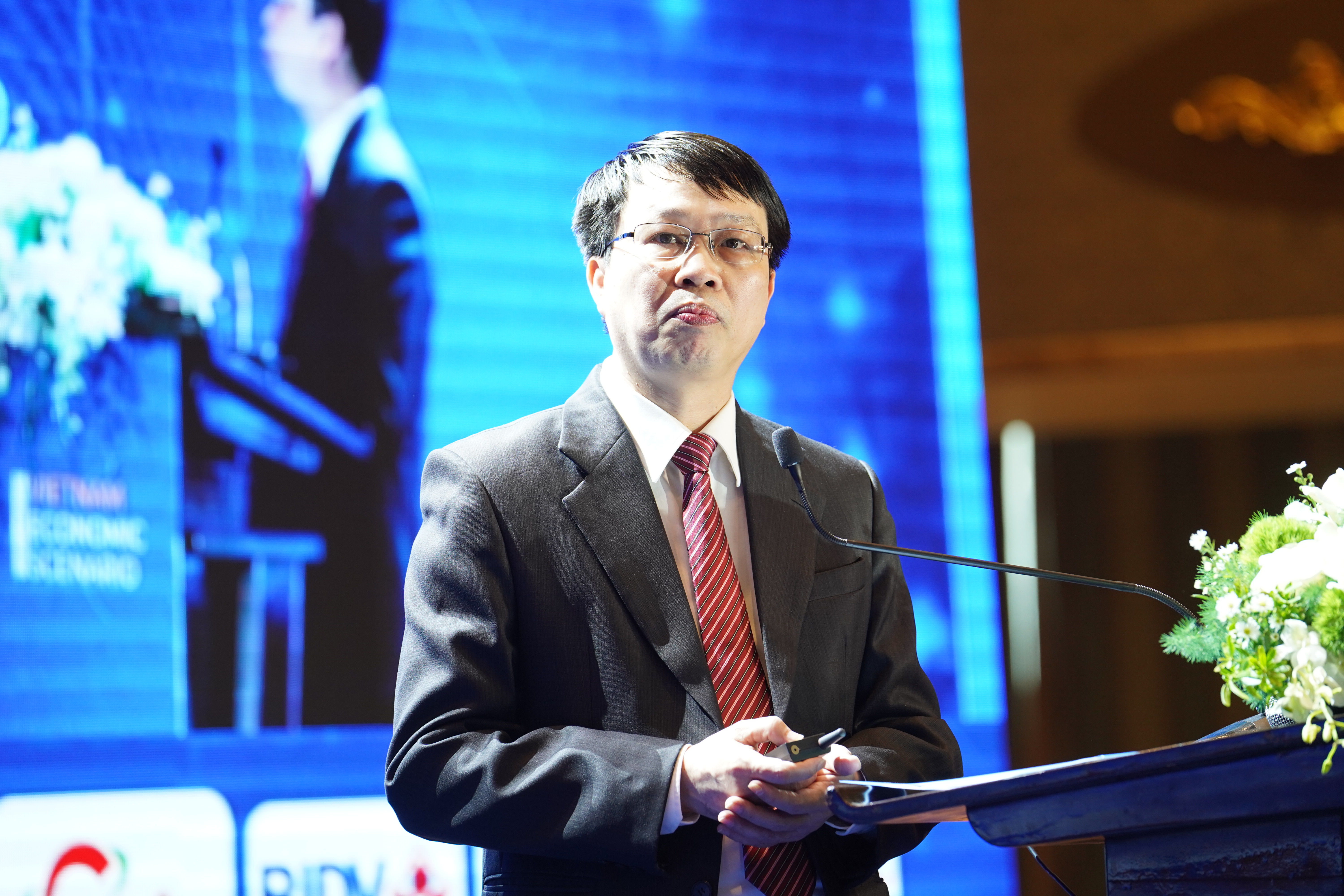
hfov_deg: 12.0
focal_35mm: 171
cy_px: 448
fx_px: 6384
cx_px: 672
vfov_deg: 8.0
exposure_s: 1/160
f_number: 4.5
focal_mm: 171
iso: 1250
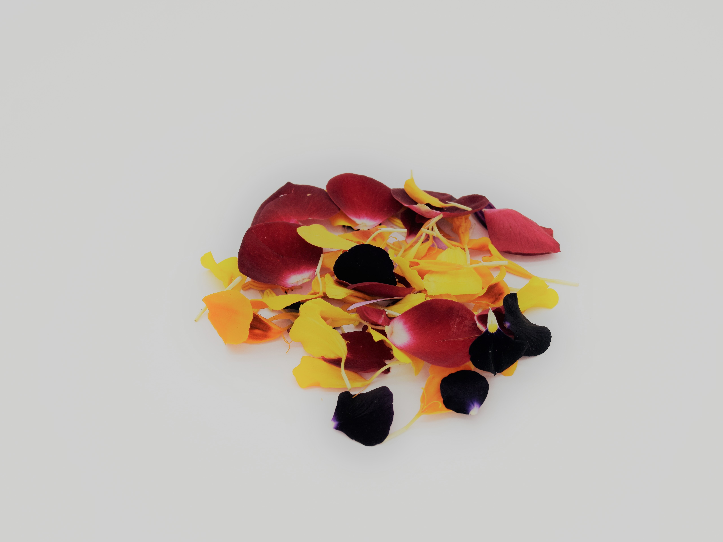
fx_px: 1098
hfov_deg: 36.4
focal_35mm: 53
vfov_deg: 27.7
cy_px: 267
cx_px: 379
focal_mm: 31
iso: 200
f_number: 8
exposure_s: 1/400
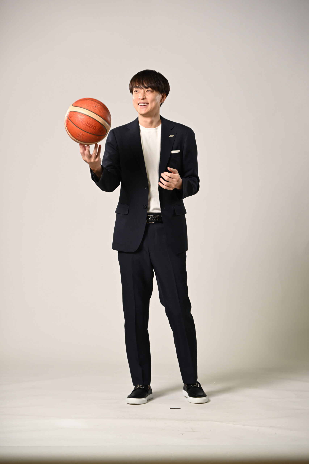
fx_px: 1480
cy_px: 232
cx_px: 154
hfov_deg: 11.9
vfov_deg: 17.8
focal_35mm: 115
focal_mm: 115
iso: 1000
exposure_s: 1/640
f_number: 6.3
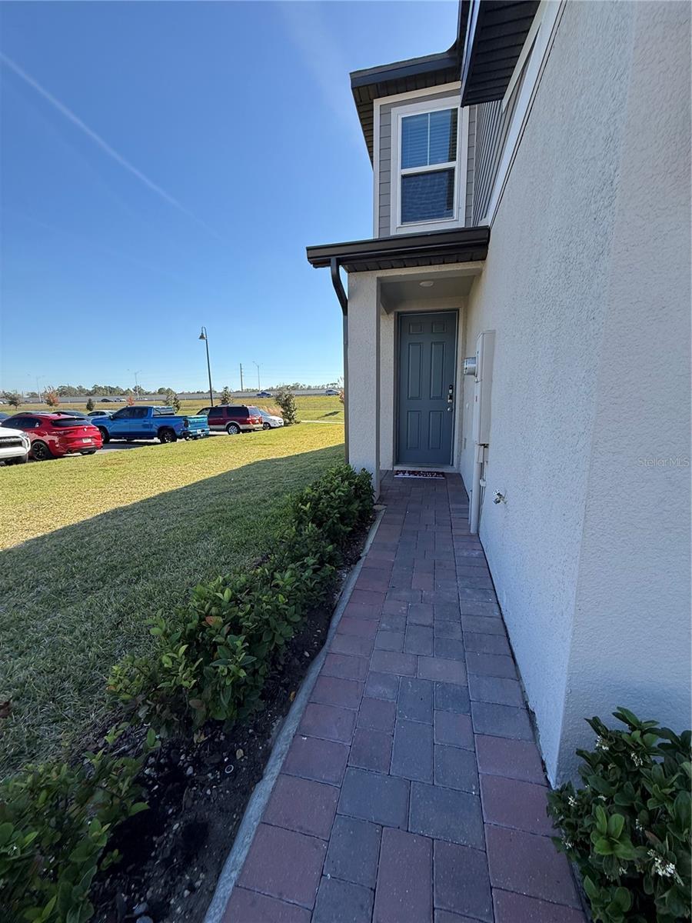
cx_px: 346
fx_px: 373
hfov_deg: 85.7
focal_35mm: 14
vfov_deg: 102.1
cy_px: 462
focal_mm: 2.22
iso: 64
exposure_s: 1/901
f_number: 2.2
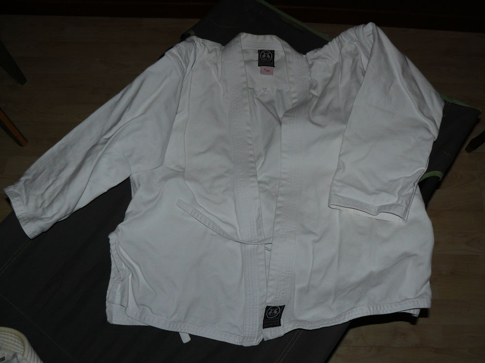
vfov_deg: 39.7
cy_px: 182
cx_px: 242
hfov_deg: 51.4
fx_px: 504
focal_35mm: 36
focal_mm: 6
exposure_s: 1/30
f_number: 2.8
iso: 100
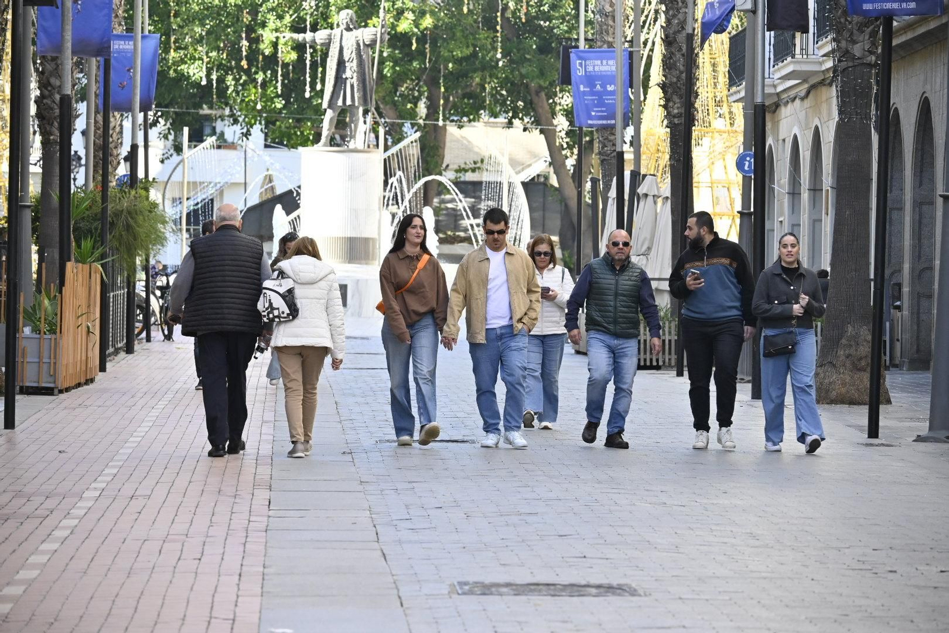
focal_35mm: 195
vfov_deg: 7.0
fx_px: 5141
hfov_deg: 10.5
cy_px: 316
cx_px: 474
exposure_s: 1/400
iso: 800
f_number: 6.3
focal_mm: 130
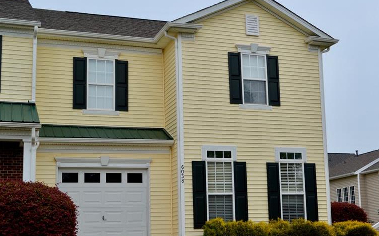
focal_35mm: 58
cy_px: 134
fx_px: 599
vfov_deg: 22.3
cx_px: 238
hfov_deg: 34.9
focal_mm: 28
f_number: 9
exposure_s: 1/320
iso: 100
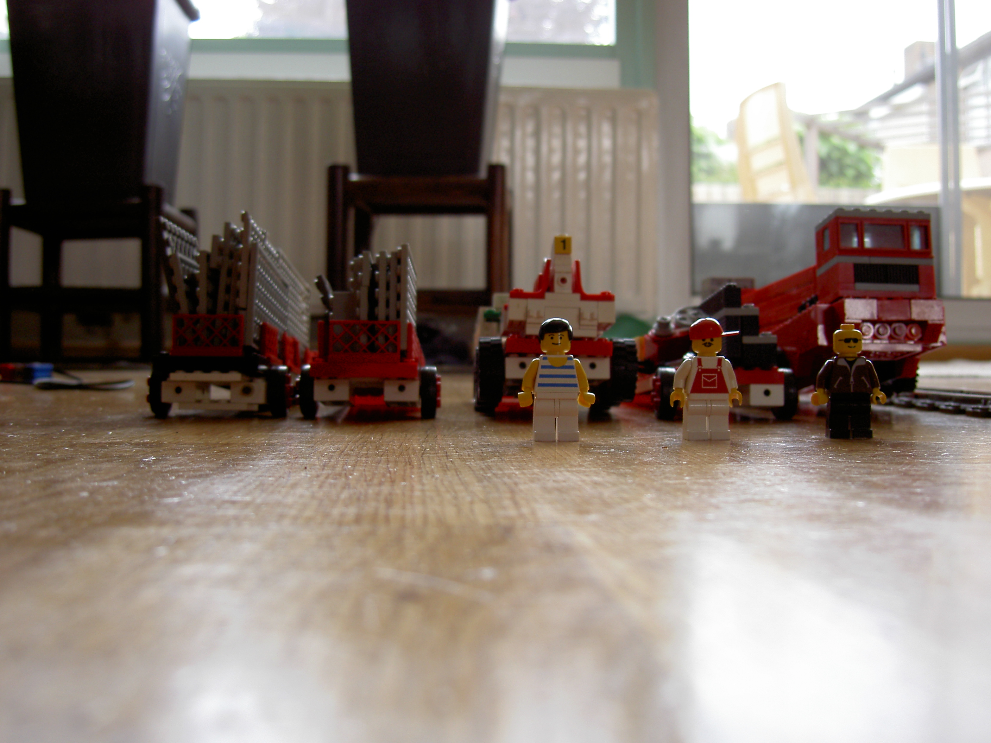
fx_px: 1117
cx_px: 496
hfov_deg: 47.9
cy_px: 372
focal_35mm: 39
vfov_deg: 36.8
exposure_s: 1/60
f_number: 2.8
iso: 100
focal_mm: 8
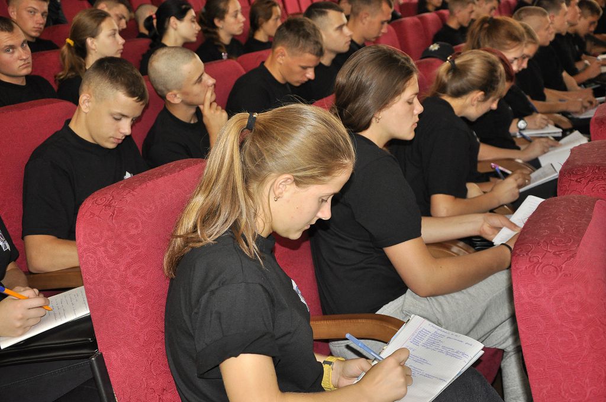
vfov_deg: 26.4
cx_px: 303
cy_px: 201
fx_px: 857
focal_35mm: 51
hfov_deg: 38.9
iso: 1000
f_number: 4.2
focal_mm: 34
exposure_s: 1/60
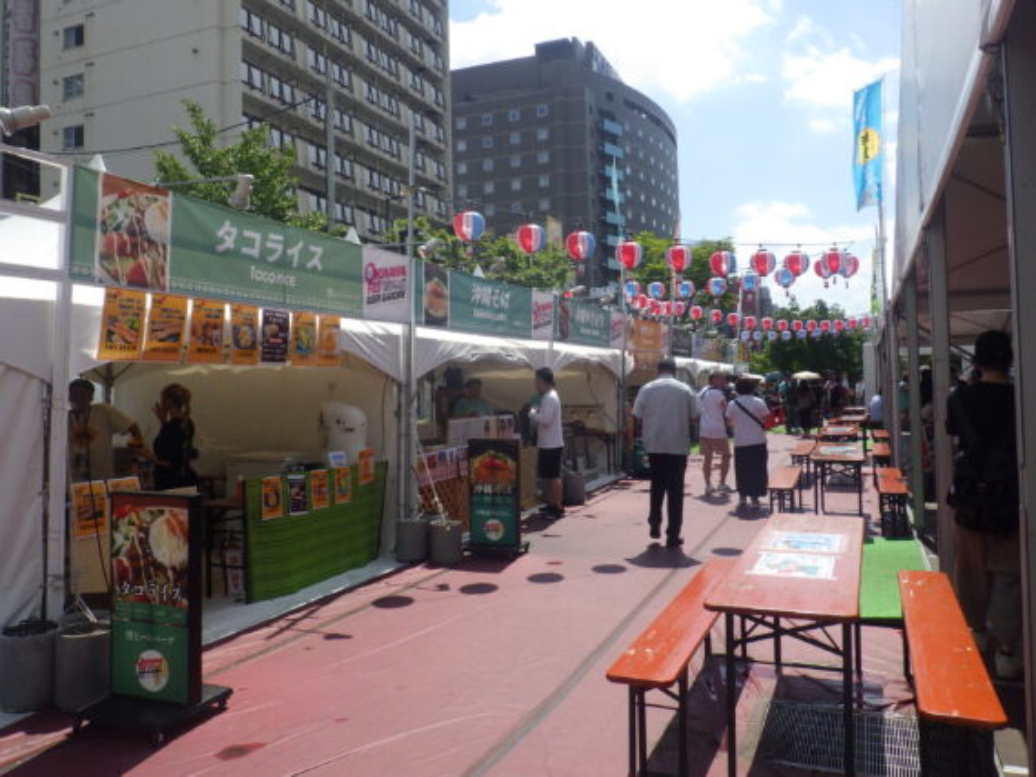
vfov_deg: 49.8
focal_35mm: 28
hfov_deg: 63.4
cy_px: 388
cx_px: 518
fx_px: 838
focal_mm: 5
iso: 125
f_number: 4.2
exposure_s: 1/1250
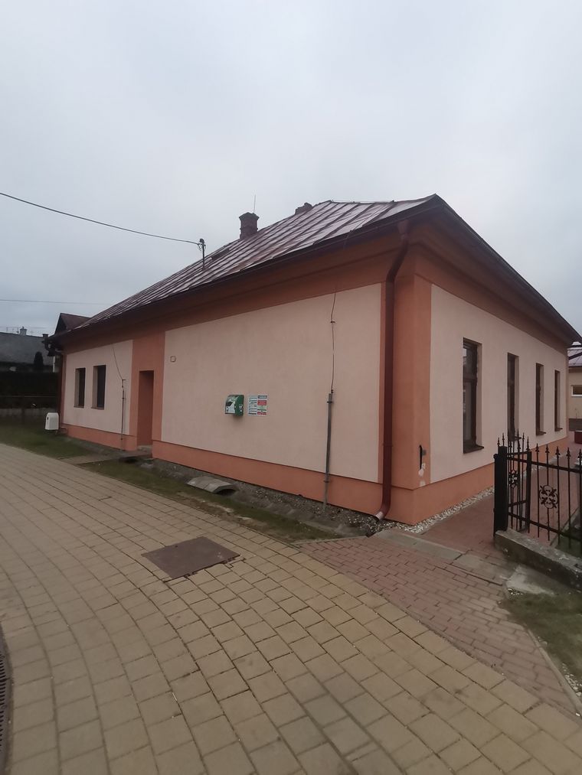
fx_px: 381
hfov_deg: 74.7
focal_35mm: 17
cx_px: 291
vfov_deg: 91.0
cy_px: 388
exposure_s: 1/209
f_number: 2.4
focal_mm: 1.78
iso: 50
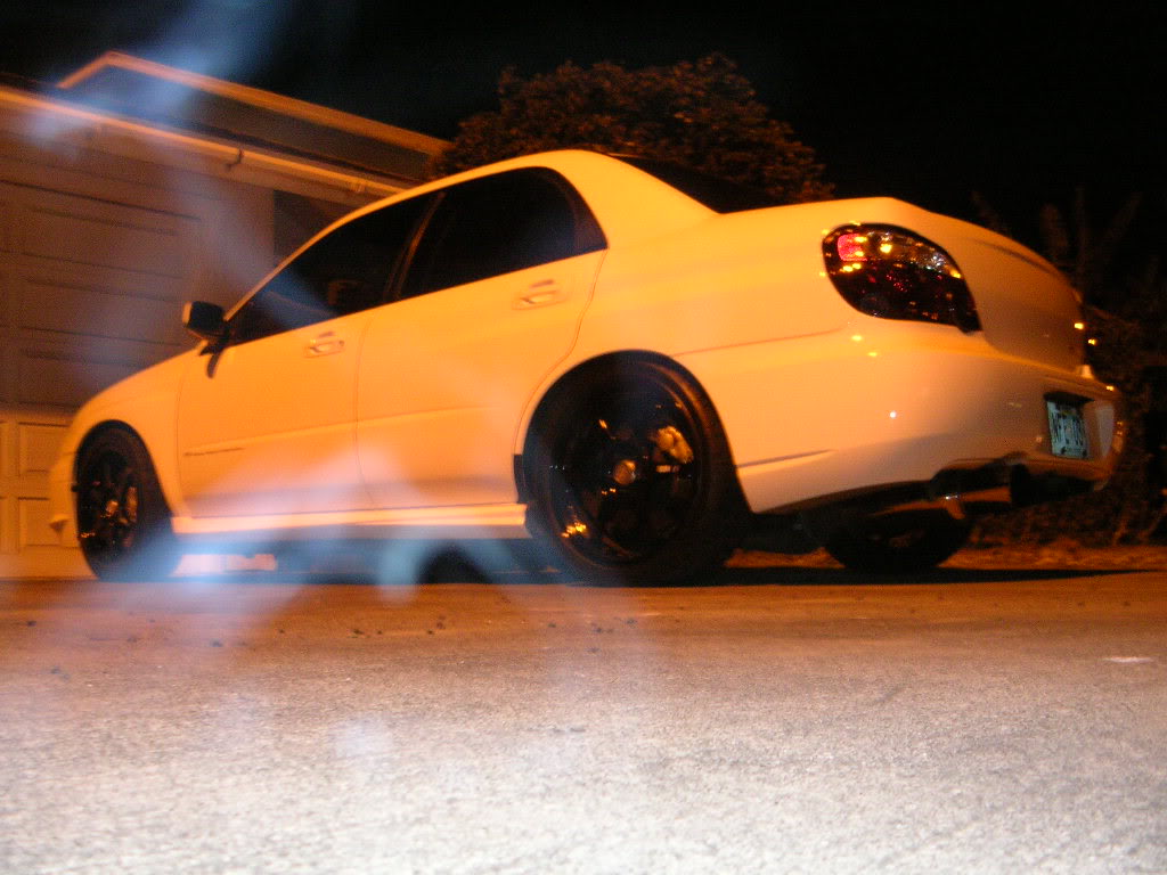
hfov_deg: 49.0
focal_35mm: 38
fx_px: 1281
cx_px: 584
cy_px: 438
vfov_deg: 37.7
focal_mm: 5.8
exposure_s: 1.23
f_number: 2.8
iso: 200
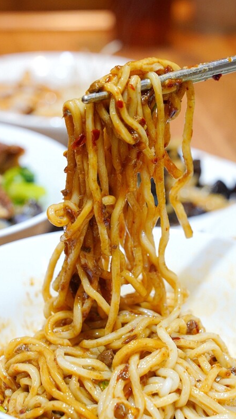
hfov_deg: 10.9
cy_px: 210
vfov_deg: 19.3
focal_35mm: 111
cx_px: 118
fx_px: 1235
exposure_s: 1/125
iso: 3200
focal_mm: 105
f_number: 8
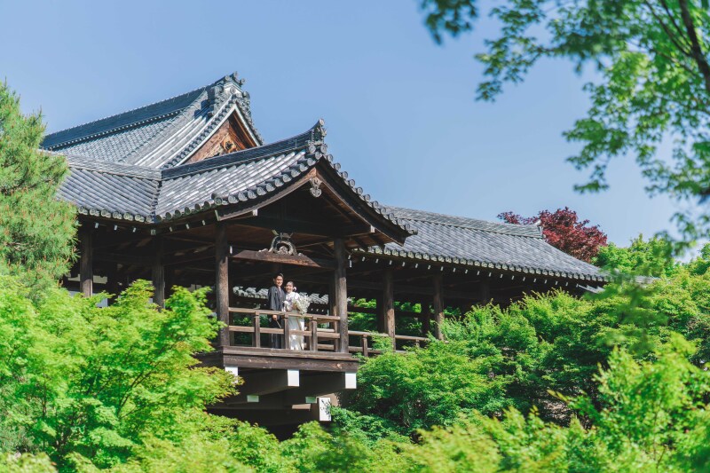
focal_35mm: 85
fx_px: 1676
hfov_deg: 23.9
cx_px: 355
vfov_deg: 16.1
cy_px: 236
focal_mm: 85
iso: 200
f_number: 2.2
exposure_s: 1/8000
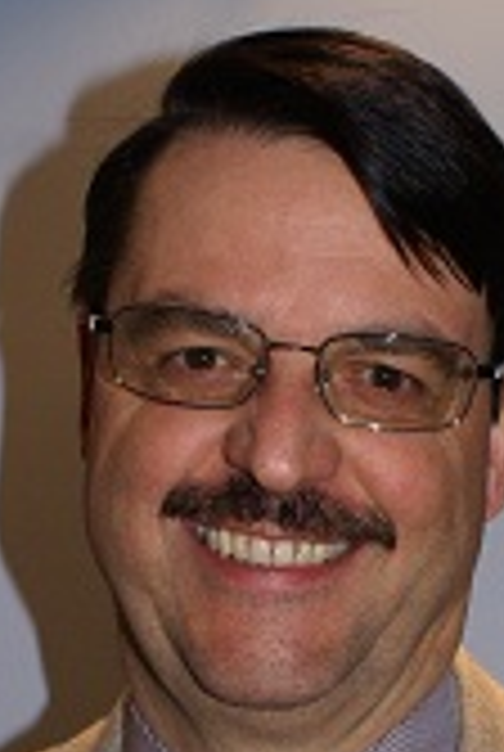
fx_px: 2555
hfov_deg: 11.3
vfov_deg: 16.3
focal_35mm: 122
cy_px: 779
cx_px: 266
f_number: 5.6
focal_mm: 35
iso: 400
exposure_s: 1/60
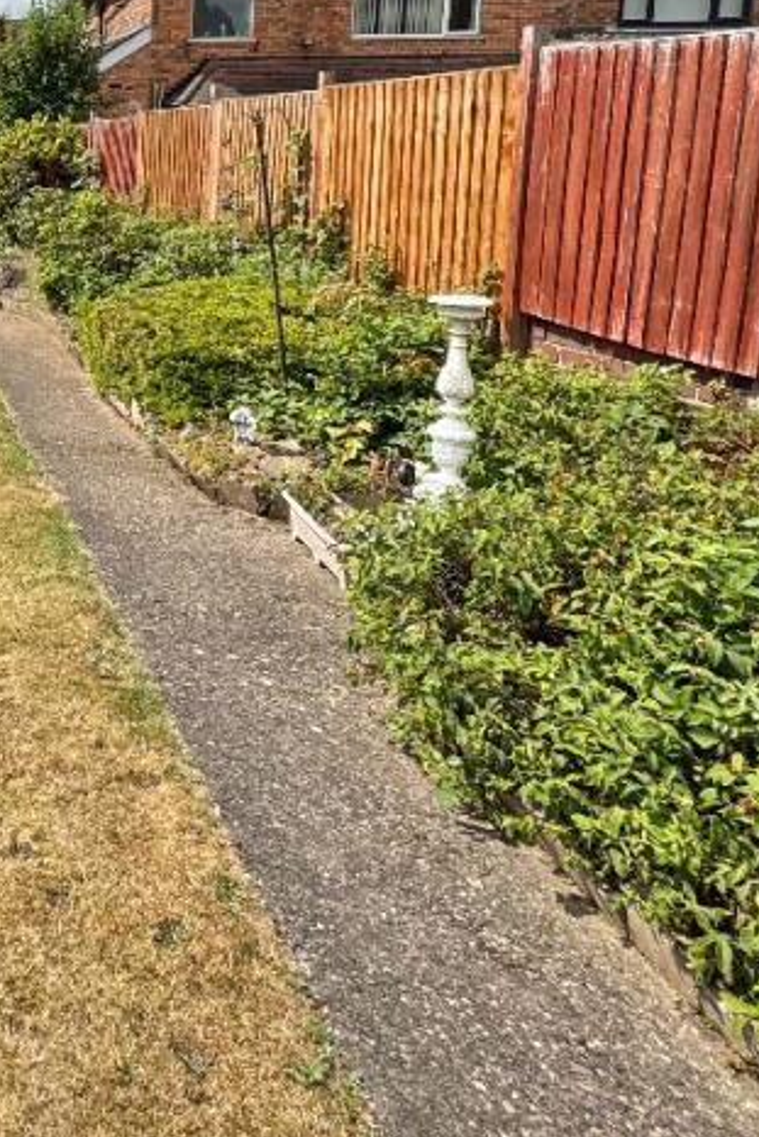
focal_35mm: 32
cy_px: 246
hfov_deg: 31.3
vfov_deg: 55.1
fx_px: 1011
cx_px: -239
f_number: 2.2
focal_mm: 2.22
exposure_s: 1/1672
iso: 50
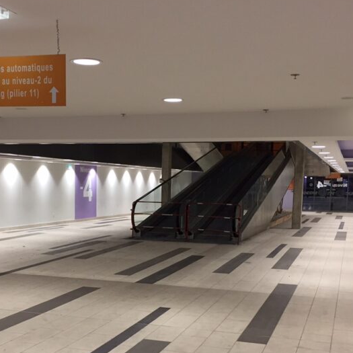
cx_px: 136
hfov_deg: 33.9
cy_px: 248
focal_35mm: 50
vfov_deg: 33.6
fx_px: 577
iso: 50
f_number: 2.2
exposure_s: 1/33
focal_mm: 4.15
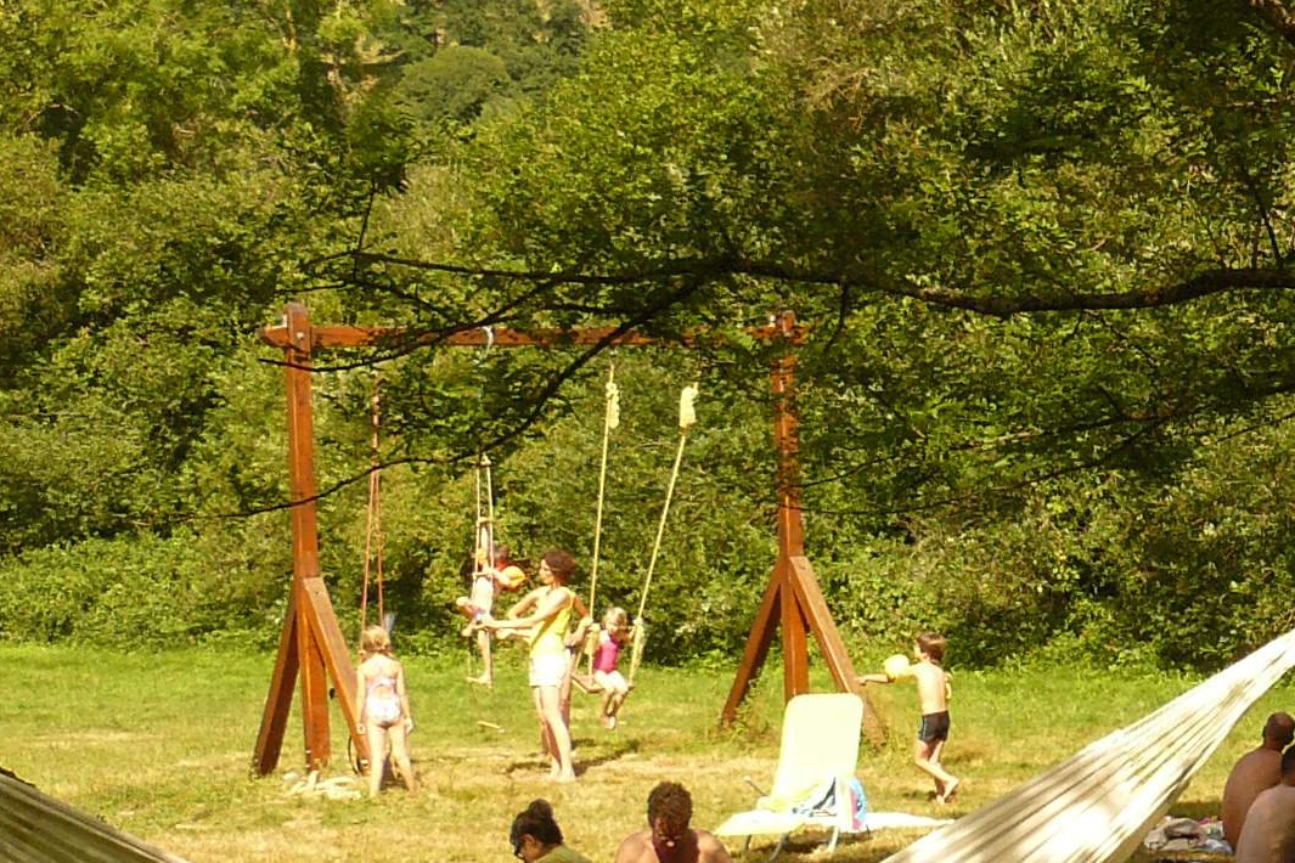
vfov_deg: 12.7
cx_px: 1548
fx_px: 3885
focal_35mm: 108
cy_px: 493
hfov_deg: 18.0
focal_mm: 6
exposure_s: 1/200
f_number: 5
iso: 100
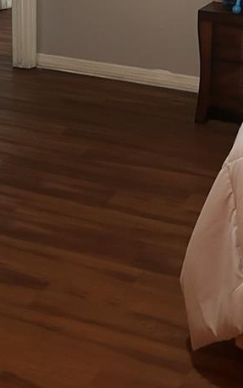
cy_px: -87
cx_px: 263
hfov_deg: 17.5
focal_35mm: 72
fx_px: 763
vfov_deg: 25.4
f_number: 1.5
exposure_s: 1/60
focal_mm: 5.7
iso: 500
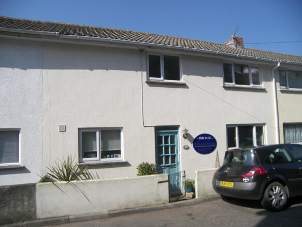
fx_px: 209
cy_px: 114
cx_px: 151
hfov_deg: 71.6
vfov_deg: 56.8
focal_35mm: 24
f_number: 2.8
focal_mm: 5
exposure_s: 1/1000
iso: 50
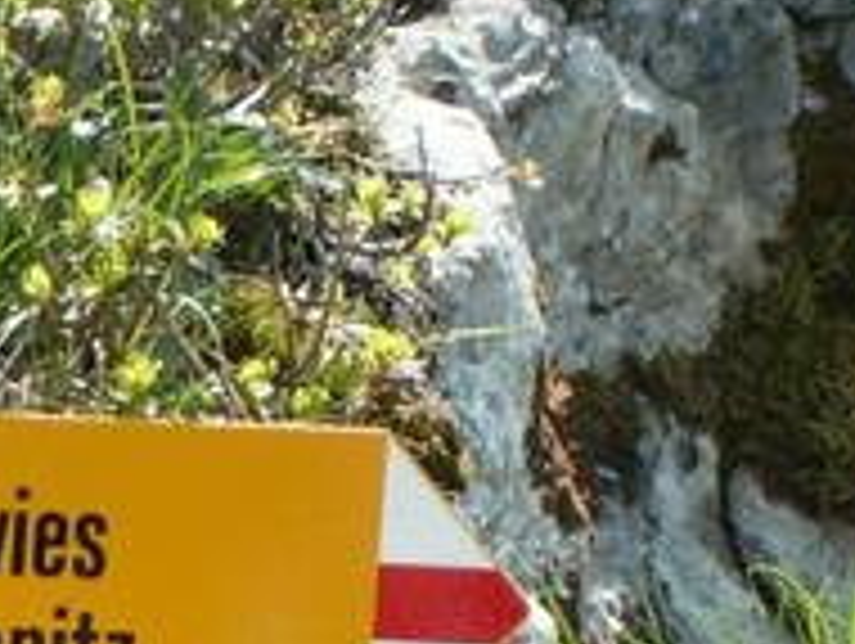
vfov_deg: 5.9
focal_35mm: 252
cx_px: -518
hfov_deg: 7.7
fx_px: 6232
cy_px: 901
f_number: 3.2
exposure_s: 1/250
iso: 50
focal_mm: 12.44
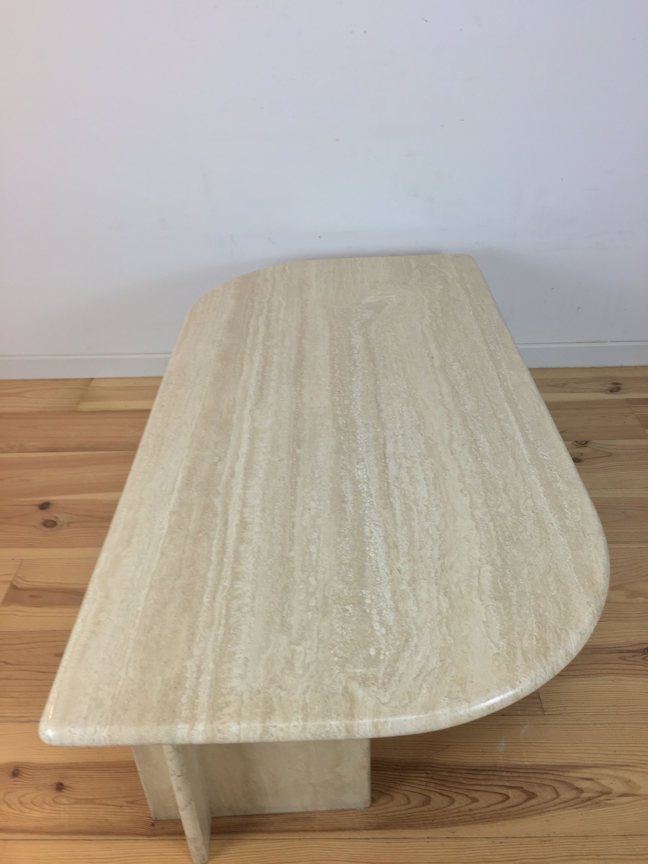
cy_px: 432
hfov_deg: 48.2
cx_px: 324
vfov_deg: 61.7
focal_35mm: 29
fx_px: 724
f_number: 2.2
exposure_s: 1/33
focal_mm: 4.15
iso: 25
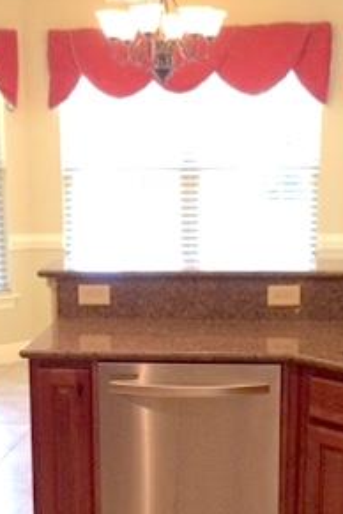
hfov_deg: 18.7
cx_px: 145
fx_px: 1043
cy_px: 357
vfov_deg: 27.5
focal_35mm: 73
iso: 100
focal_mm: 3.3
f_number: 2.4
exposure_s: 1/24
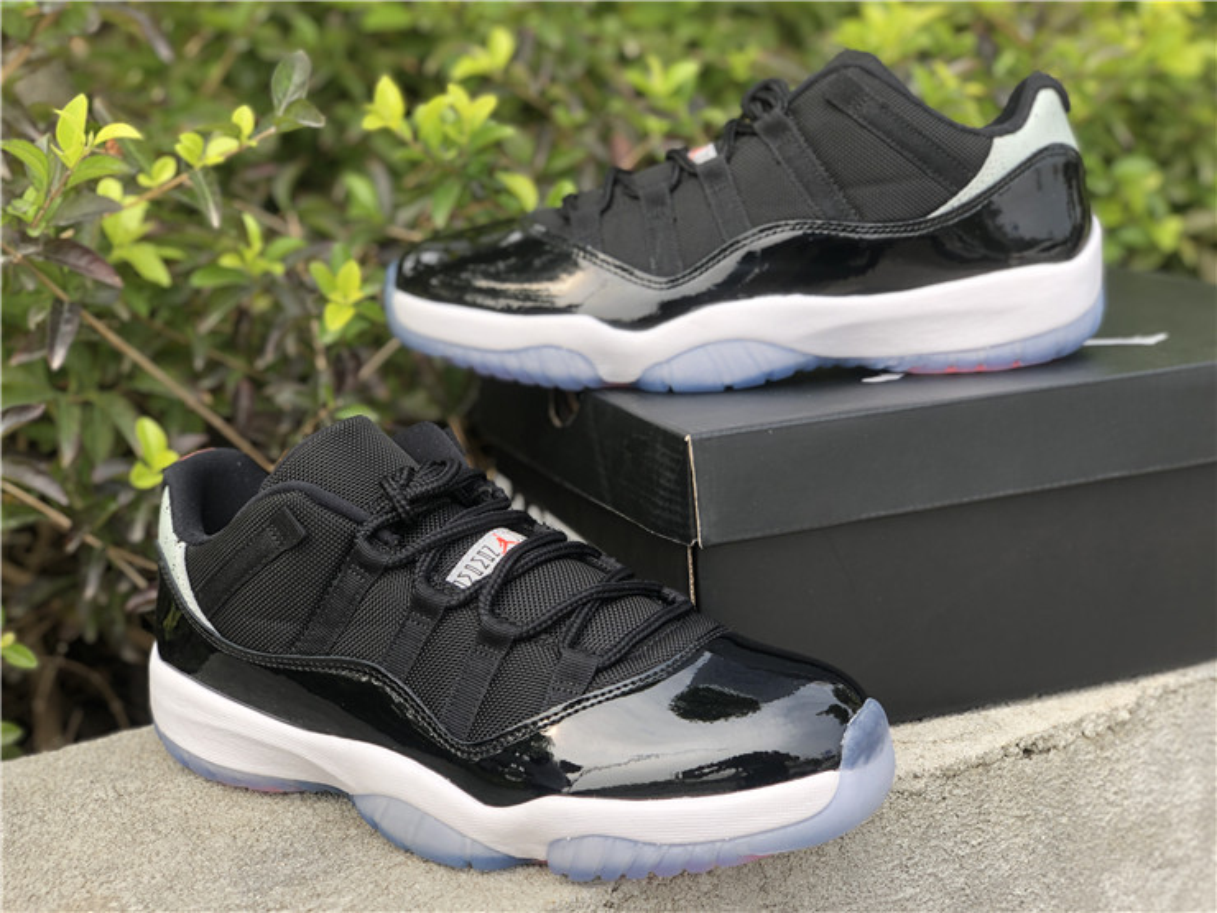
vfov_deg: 28.0
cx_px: 608
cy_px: 456
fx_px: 1828
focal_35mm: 52
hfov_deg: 36.8
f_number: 2.4
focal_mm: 6
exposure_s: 1/183
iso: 16
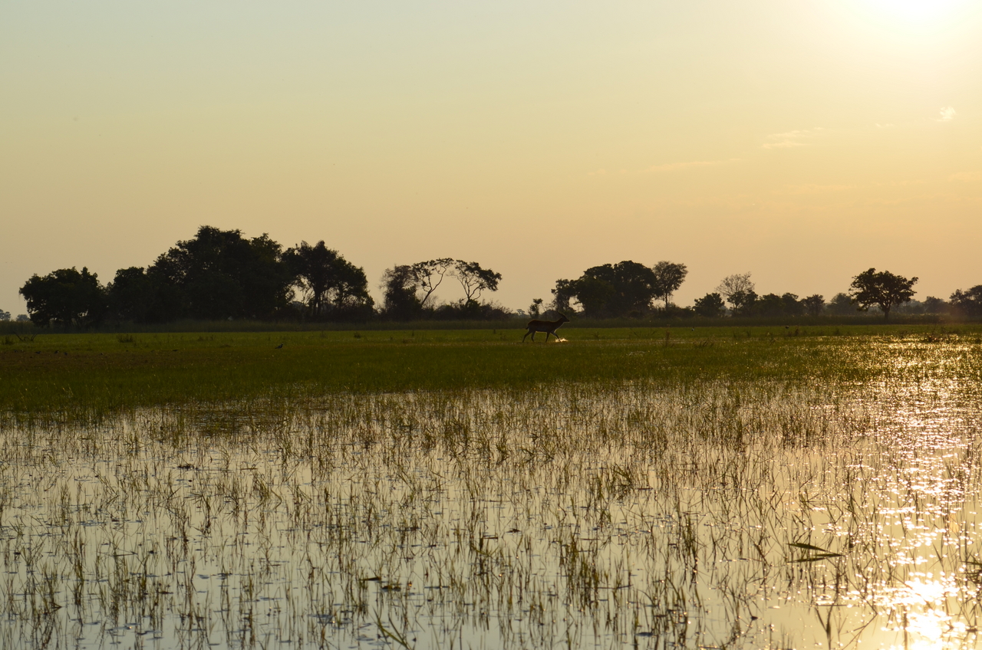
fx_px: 2246
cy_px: 325
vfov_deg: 16.5
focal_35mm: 82
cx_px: 491
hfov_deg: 24.7
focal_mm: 55
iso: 100
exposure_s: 1/320
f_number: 9
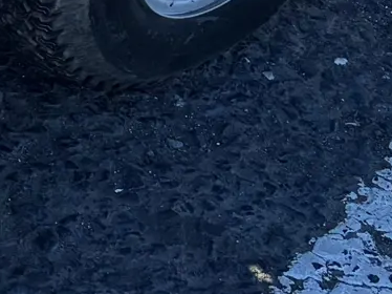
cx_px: -662
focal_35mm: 167
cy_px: -216
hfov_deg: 9.8
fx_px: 1890
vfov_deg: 8.6
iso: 50
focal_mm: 5.96
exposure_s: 1/1522
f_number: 1.6
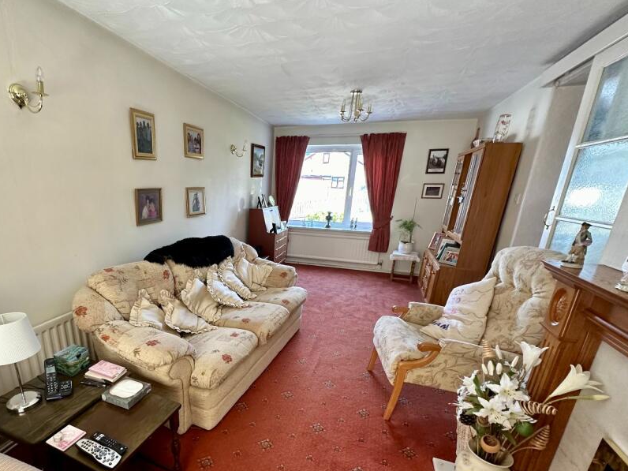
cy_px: 288
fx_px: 327
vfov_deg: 70.7
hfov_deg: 86.3
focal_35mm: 18
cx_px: 243
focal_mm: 2.22
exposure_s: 1/99
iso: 250
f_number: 2.2
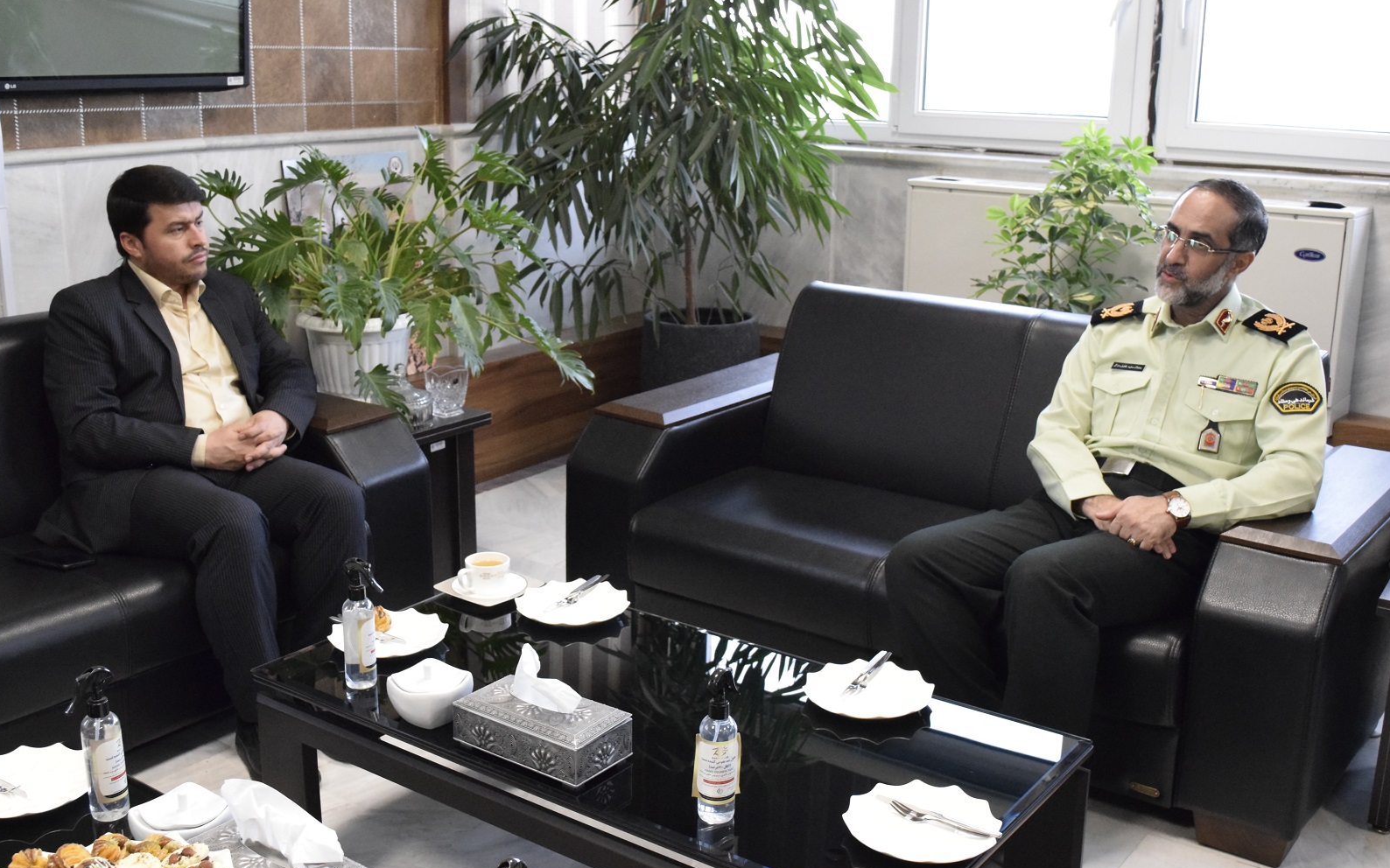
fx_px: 1459
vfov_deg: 33.1
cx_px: 691
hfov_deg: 50.9
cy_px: 437
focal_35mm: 39
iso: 5000
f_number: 7.1
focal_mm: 25
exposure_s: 1/200
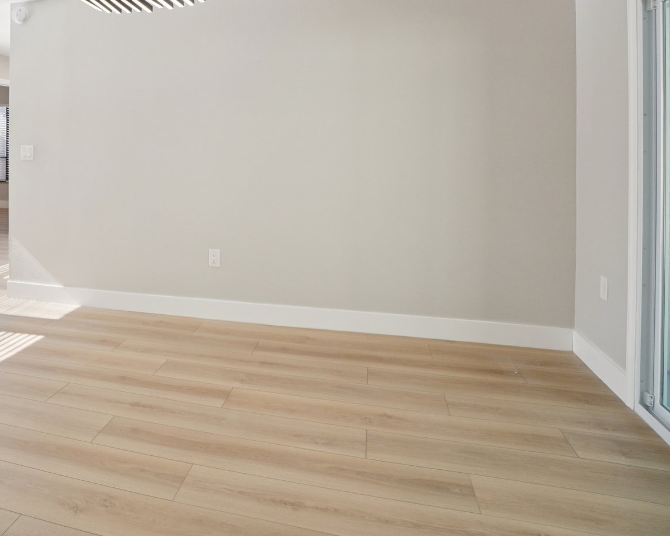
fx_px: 496
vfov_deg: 54.9
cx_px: 207
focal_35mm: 25
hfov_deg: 65.7
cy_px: 153
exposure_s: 1/30
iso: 200
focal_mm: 10
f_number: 8
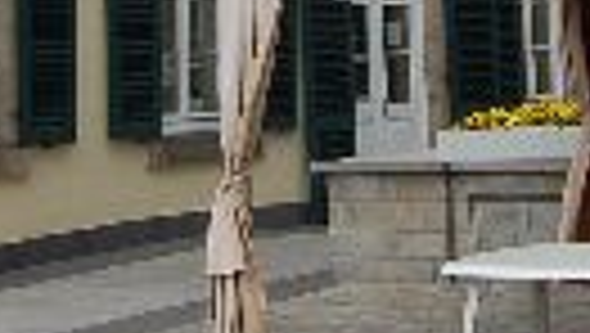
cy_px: -436
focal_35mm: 138
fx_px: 2161
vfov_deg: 8.2
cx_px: 252
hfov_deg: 15.5
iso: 200
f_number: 10
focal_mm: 18
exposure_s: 1/250
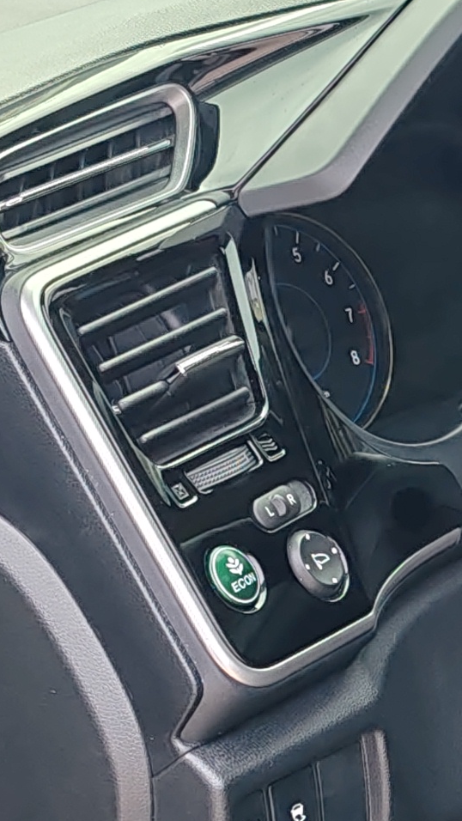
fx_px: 2721
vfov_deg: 16.8
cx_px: 833
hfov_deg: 9.3
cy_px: 806
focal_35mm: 125
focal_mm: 6.12
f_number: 1.9
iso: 50
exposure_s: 1/150
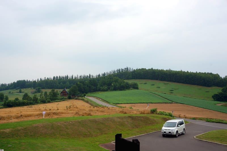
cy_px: 76
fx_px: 274
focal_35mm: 44
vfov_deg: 30.8
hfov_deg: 45.0
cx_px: 114
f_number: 13
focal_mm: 29
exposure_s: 1/125
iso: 100
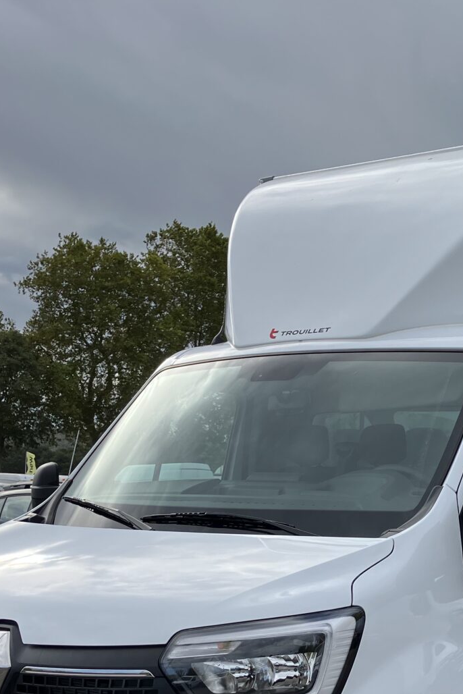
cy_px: 516
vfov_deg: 33.8
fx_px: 1118
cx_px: 386
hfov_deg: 23.0
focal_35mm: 58
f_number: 1.8
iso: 32
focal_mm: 3.99
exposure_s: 1/1429
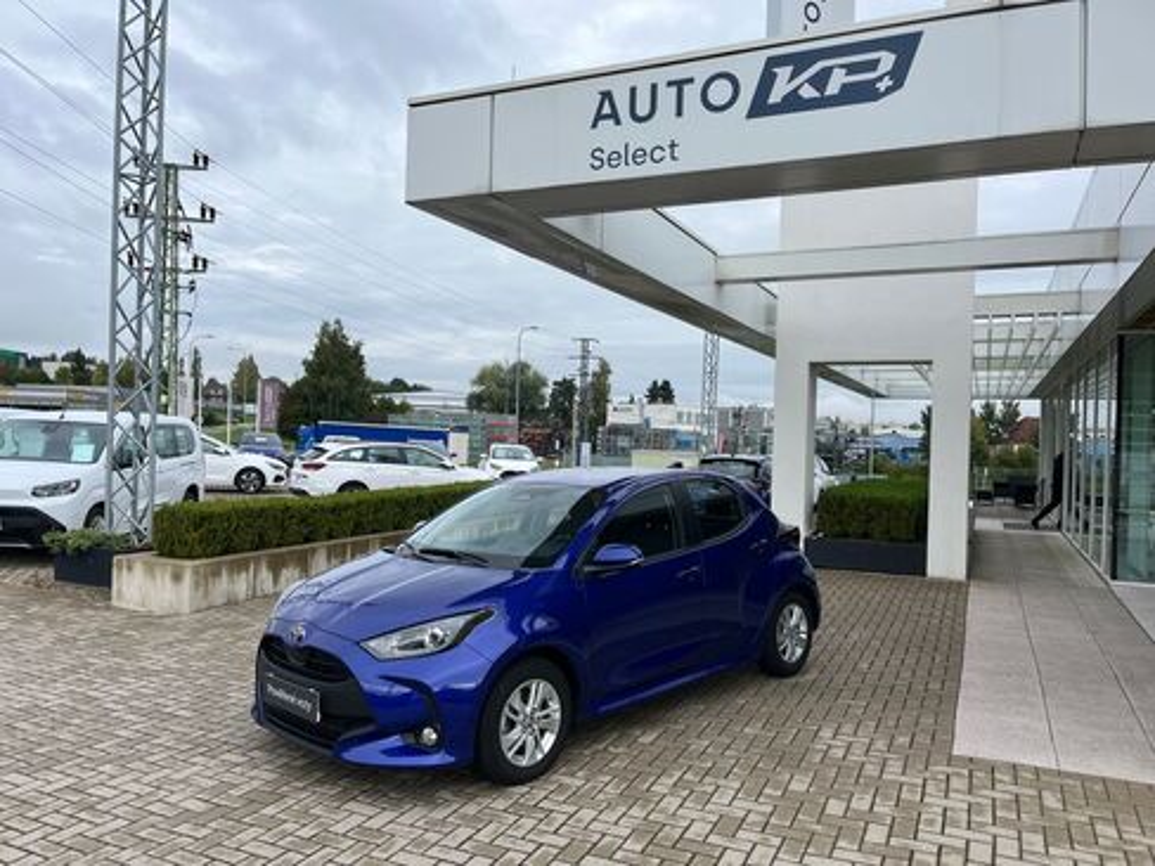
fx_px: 868
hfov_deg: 67.3
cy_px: 433
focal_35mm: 26
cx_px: 578
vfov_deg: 53.1
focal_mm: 5.1
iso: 50
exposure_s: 1/2571
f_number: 1.6
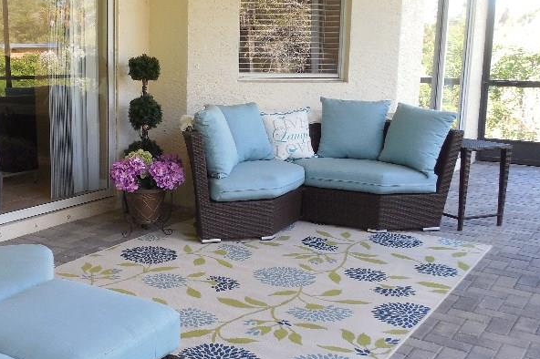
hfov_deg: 42.7
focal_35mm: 45
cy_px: 172
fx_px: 675
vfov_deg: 29.8
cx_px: 157
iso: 125
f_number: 3.3
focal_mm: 4.5
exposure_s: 1/40
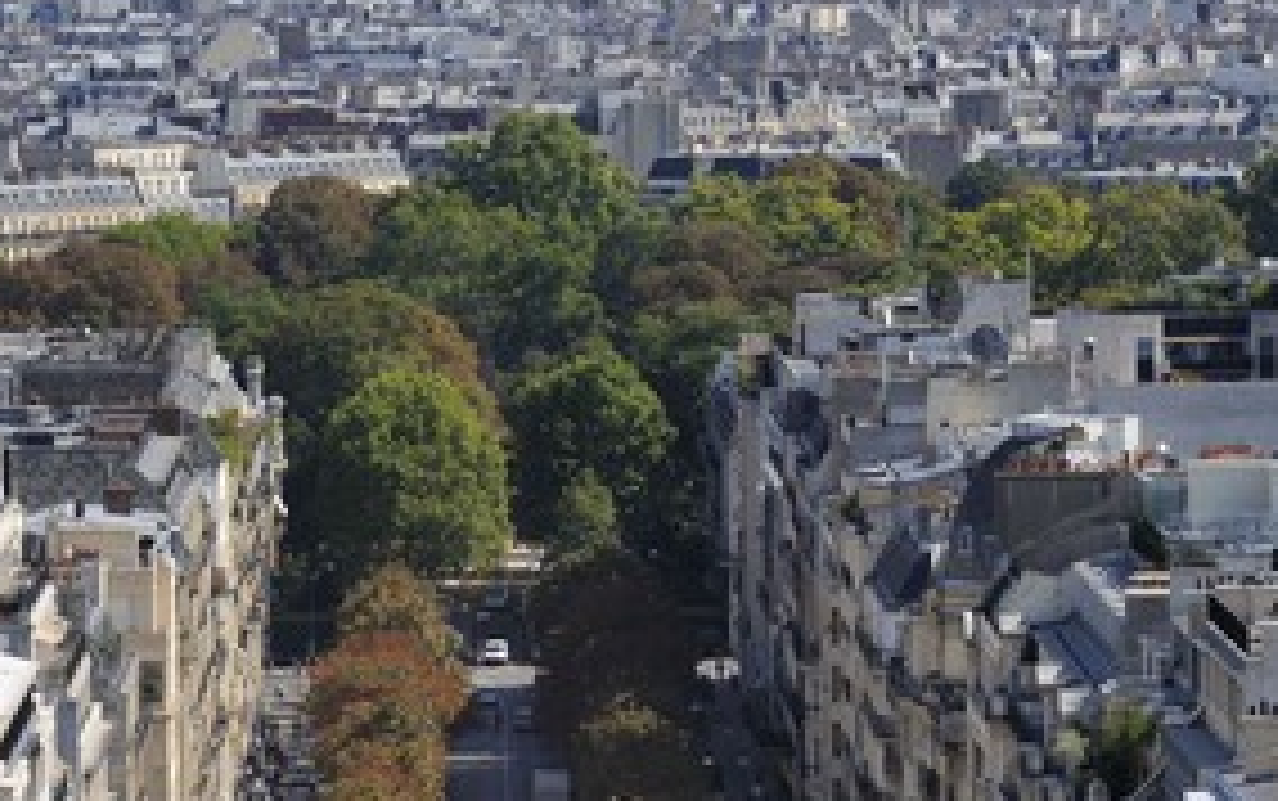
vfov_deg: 4.4
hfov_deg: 7.0
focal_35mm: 301
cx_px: 513
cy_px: 608
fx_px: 10492
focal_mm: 200
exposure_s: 1/250
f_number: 9
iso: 200
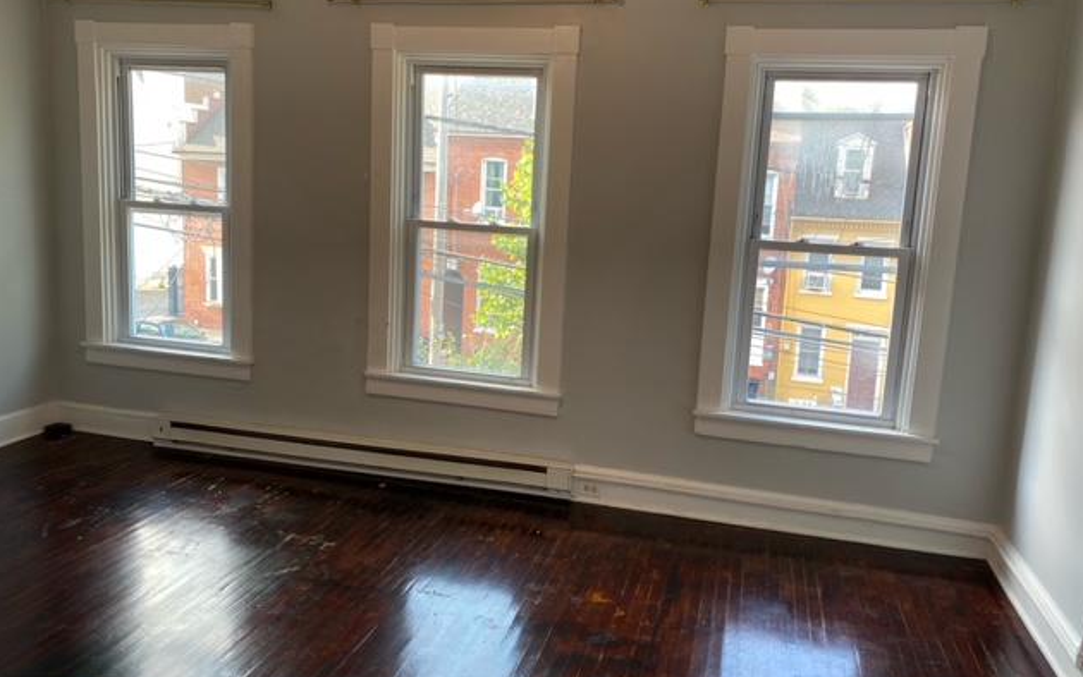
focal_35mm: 28
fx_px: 827
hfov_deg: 66.5
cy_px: 311
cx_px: 543
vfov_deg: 44.5
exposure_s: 1/120
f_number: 1.8
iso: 80
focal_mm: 4.25
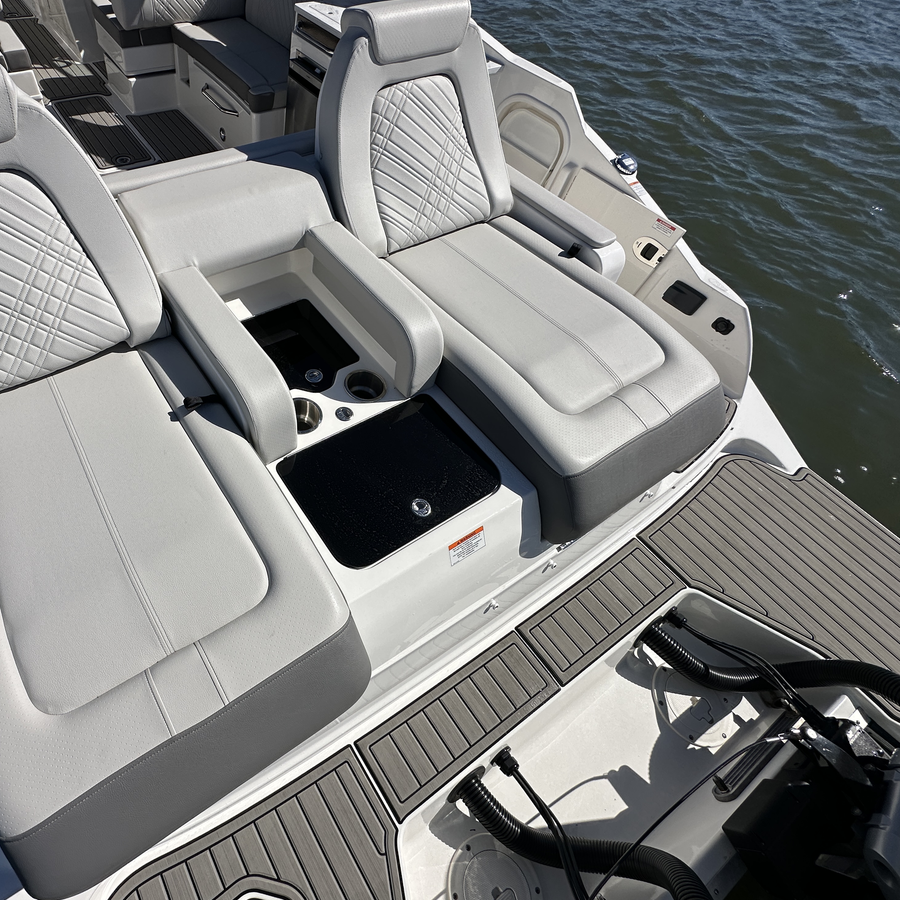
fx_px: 500
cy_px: 446
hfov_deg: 81.0
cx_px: 295
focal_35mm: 17
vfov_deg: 84.0
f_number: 2.2
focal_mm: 2.22
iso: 50
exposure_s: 1/5814
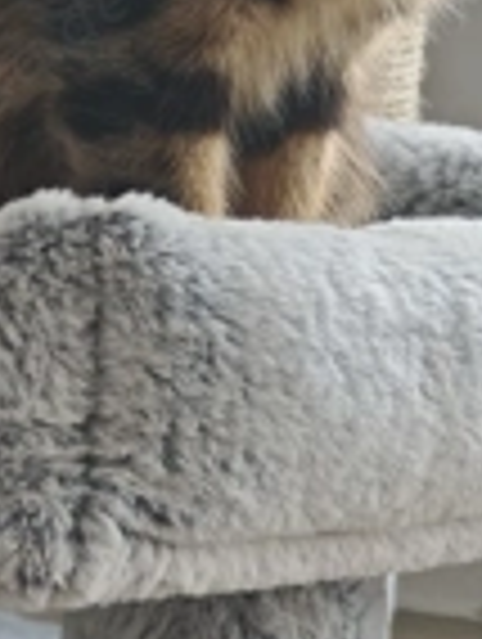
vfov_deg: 2.7
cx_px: 162
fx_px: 13512
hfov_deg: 2.0
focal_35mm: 730
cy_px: -198
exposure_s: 1/100
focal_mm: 25.1
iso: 1250
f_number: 2.6
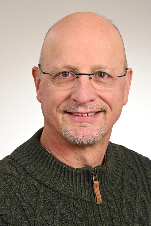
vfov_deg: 31.4
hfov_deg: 21.2
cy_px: 113
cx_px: 76
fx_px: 403
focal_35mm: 64
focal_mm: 64
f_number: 8
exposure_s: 1/160
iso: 125
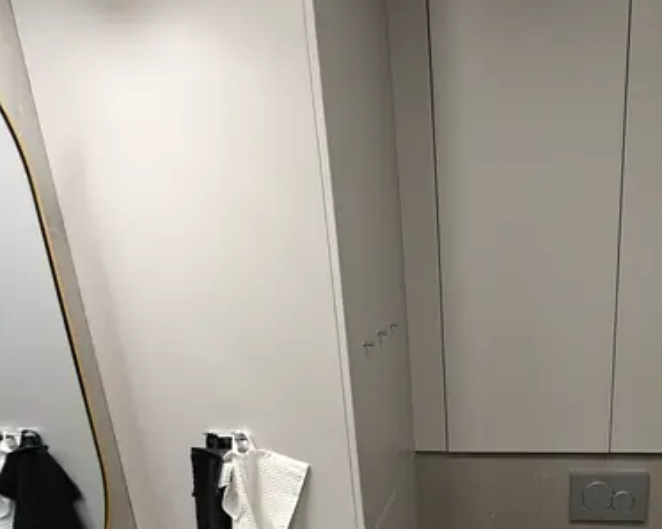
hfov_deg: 50.0
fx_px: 646
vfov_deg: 41.8
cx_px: 557
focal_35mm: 33
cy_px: 450
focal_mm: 2.62
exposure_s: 1/50
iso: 160
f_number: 2.2
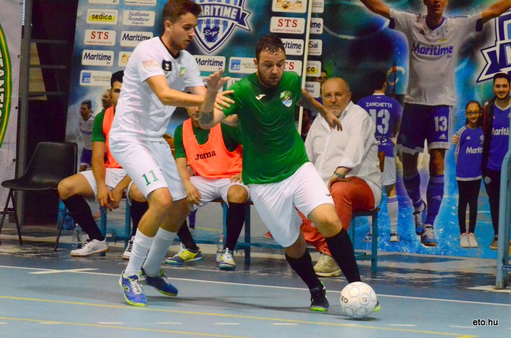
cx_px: 256
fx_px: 3612
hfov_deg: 8.1
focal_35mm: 255
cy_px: 169
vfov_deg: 5.4
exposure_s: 1/320
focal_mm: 170
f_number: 7.1
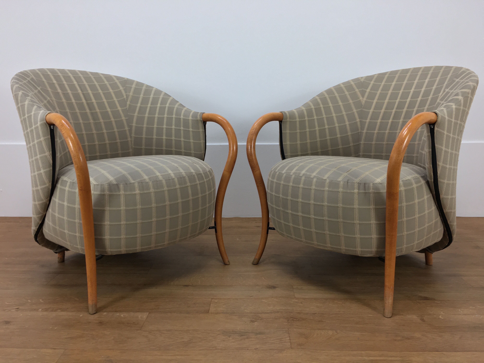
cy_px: 182
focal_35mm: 29
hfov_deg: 61.7
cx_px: 242
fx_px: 405
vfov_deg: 48.2
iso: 32
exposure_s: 1/33
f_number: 2.2
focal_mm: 4.15
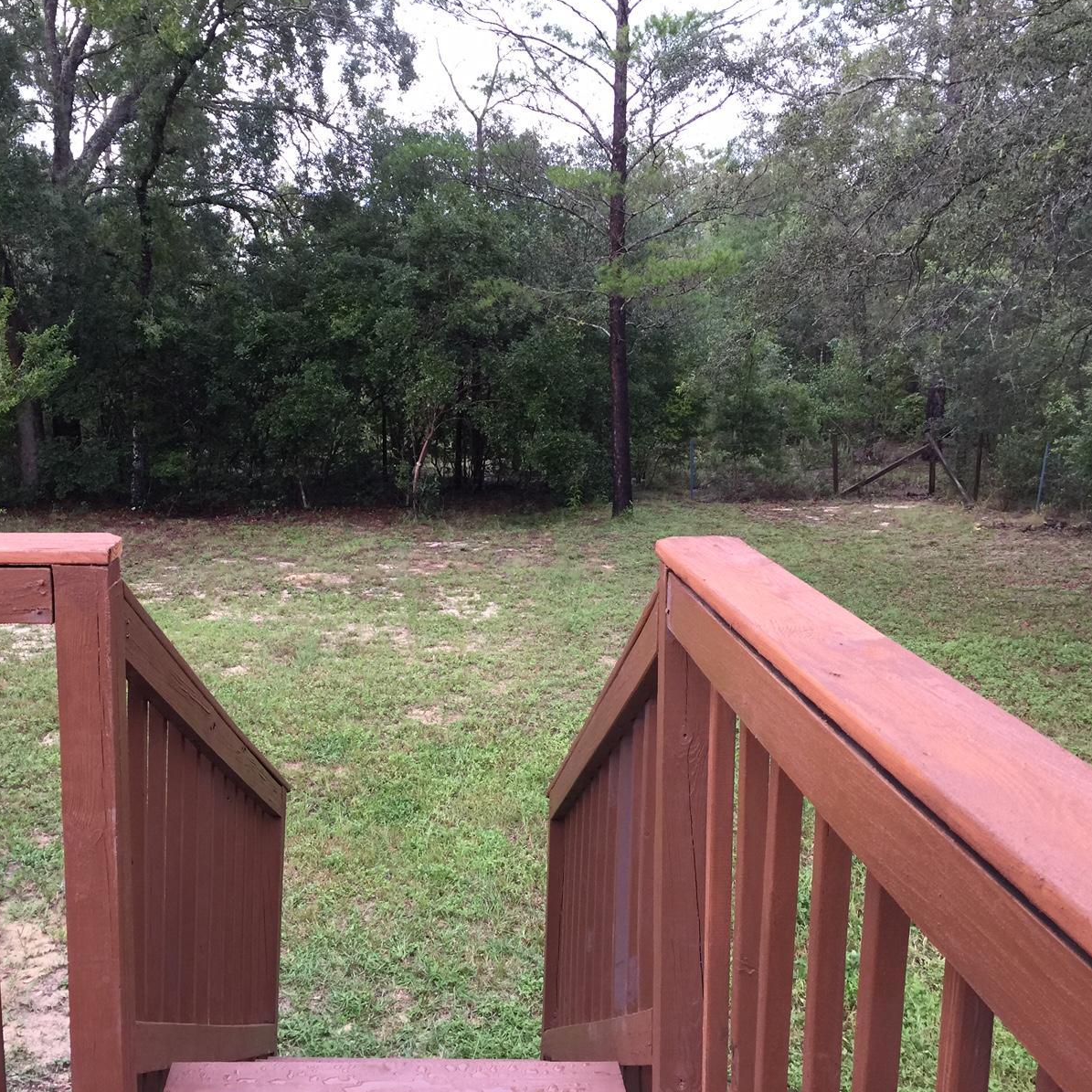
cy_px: 547
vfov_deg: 47.2
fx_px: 1249
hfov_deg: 46.9
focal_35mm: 35
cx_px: 419
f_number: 2.2
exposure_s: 1/40
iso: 32
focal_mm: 4.15
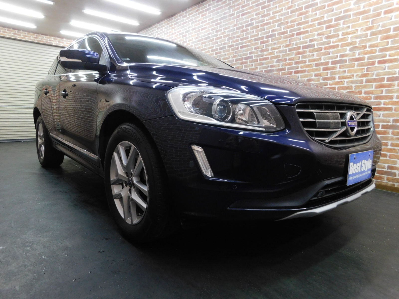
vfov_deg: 58.9
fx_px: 265
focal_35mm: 23
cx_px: 200
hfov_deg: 73.9
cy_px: 150
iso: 400
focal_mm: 4
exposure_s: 1/30
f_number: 3
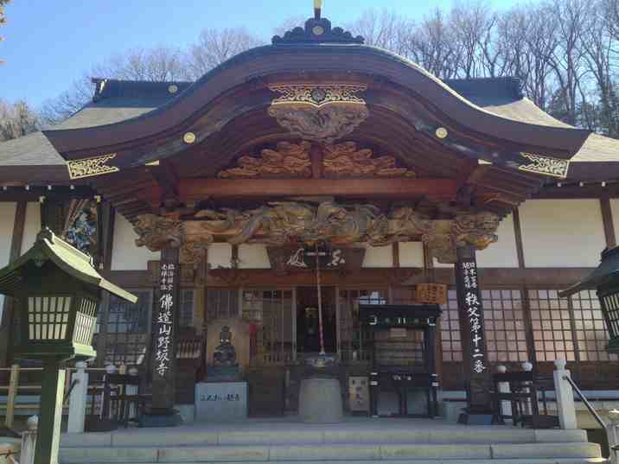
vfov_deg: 40.7
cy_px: 232
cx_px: 310
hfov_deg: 52.6
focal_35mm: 35
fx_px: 626
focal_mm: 4.28
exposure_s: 1/222
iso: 50
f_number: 2.4
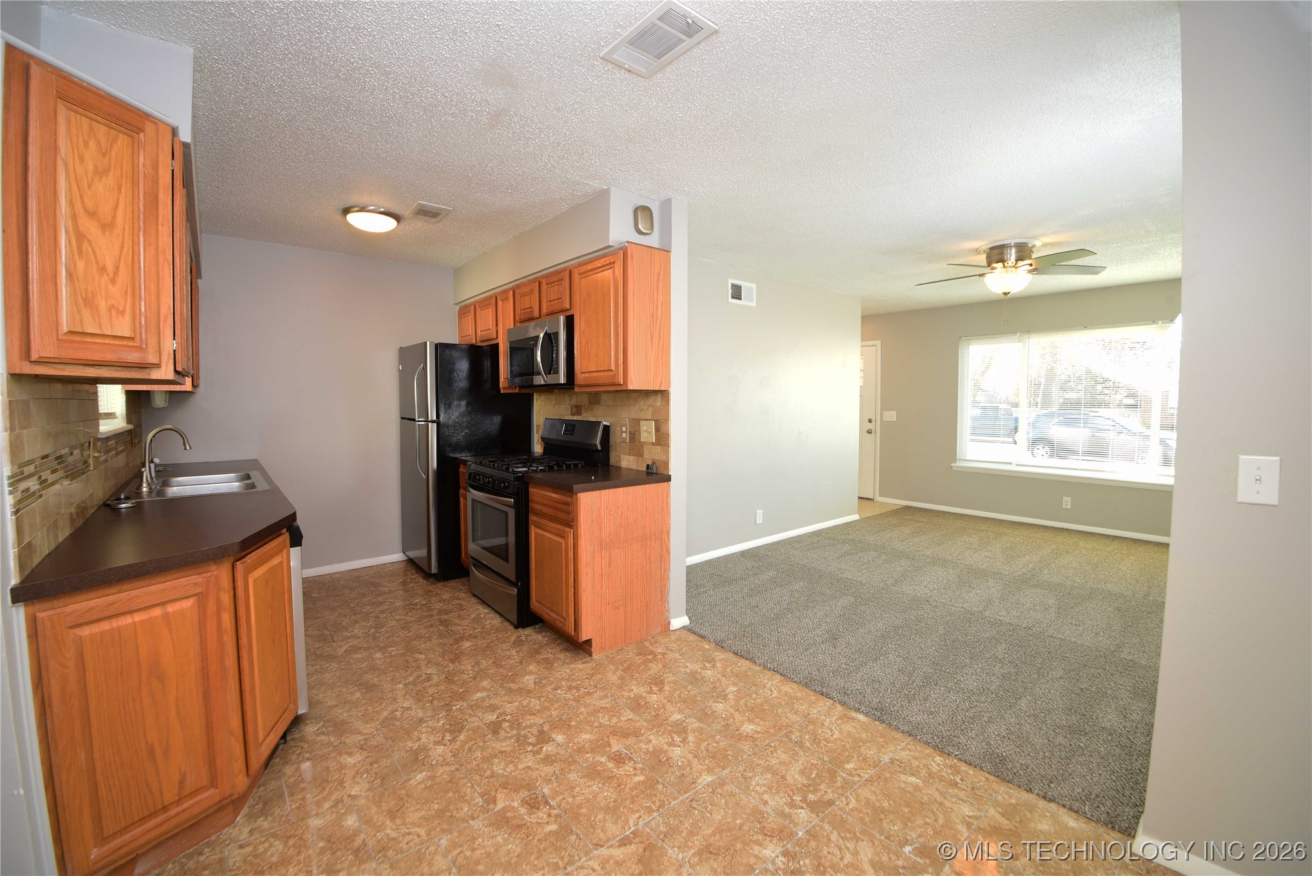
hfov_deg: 100.4
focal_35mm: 15
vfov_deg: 77.4
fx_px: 547
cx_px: 656
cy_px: 438
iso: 400
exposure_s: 1/15
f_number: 8
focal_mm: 15
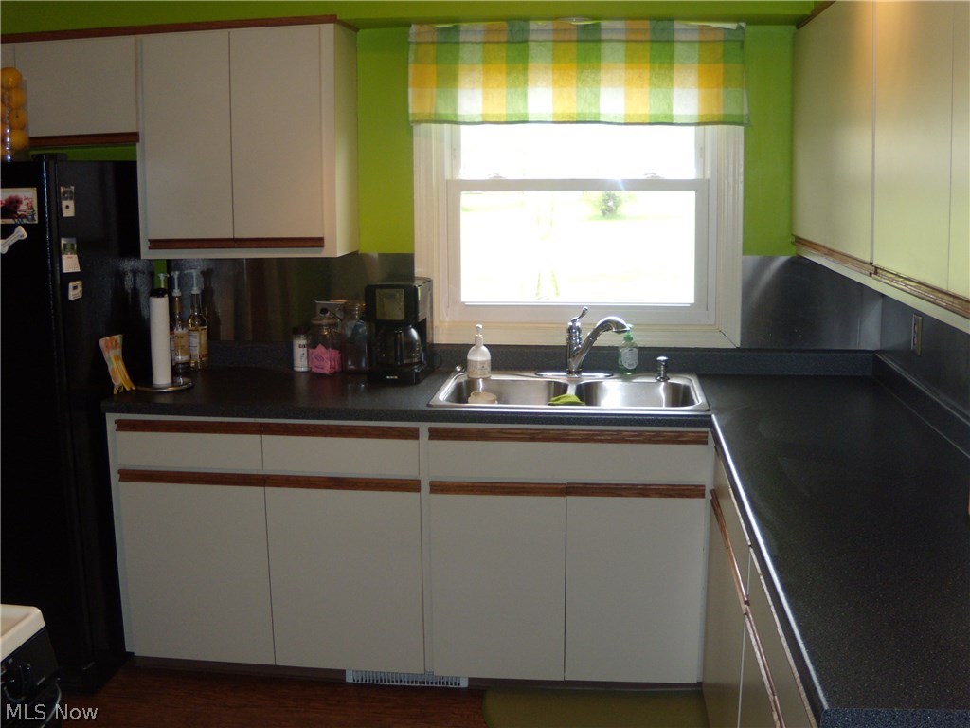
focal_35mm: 36
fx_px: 1009
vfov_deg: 39.7
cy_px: 364
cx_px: 485
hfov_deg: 51.4
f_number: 3.6
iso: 125
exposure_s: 1/30
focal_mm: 6.4
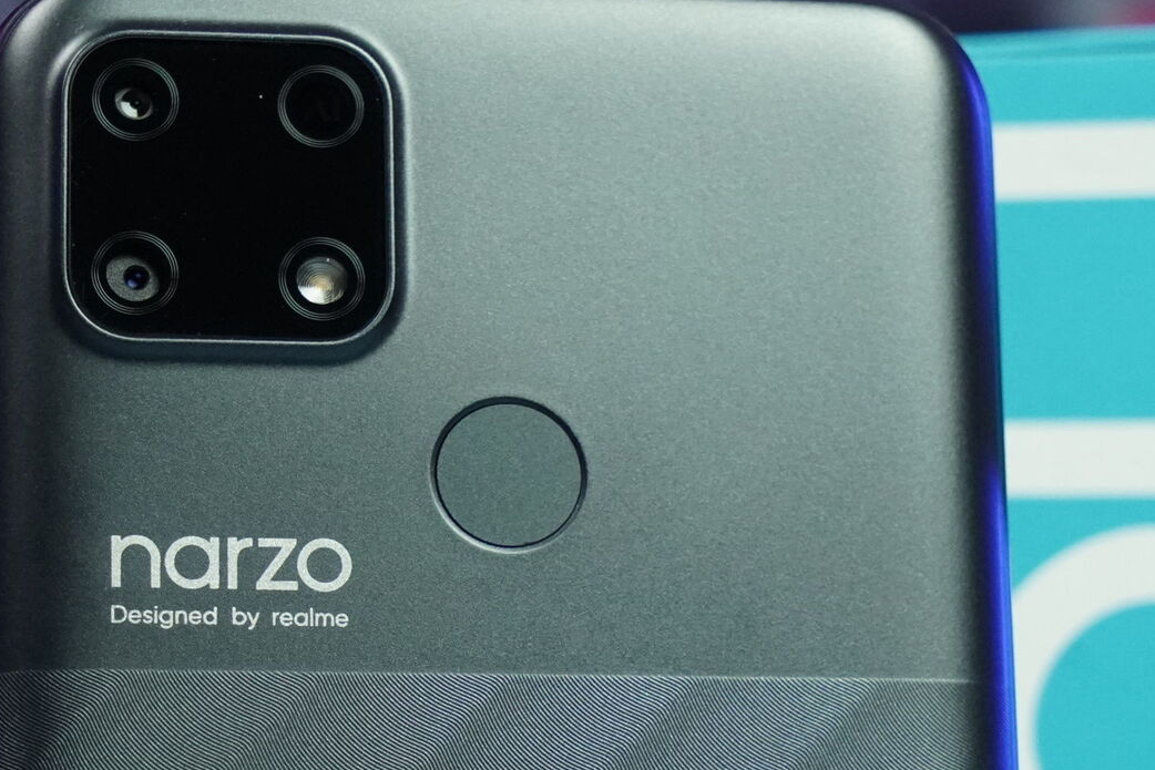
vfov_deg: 10.6
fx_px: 4139
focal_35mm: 129
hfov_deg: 15.9
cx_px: 505
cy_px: 559
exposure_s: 1/160
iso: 6400
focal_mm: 70
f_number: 8
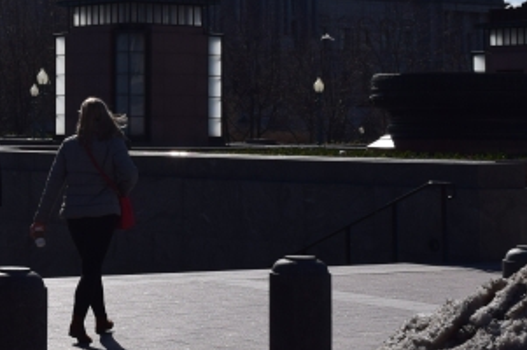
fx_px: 1867
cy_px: -38
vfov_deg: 10.6
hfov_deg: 15.3
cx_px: -147
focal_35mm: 128
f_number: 13
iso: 200
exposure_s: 1/800
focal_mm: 25
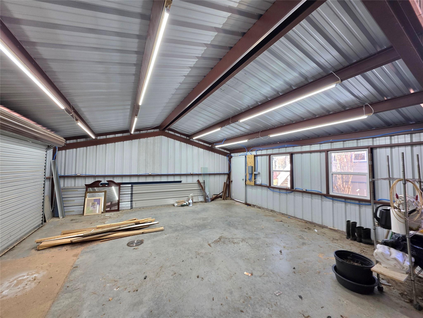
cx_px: 212
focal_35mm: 13
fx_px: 159
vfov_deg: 89.9
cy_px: 159
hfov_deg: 106.2
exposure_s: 1/120
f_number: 1.9
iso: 80
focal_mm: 2.2
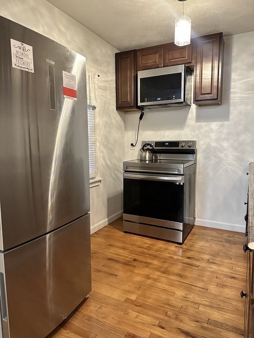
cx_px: 127
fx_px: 235
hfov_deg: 56.8
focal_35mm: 24
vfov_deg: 71.6
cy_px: 169
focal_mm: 6.86
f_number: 1.78
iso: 640
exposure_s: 1/60
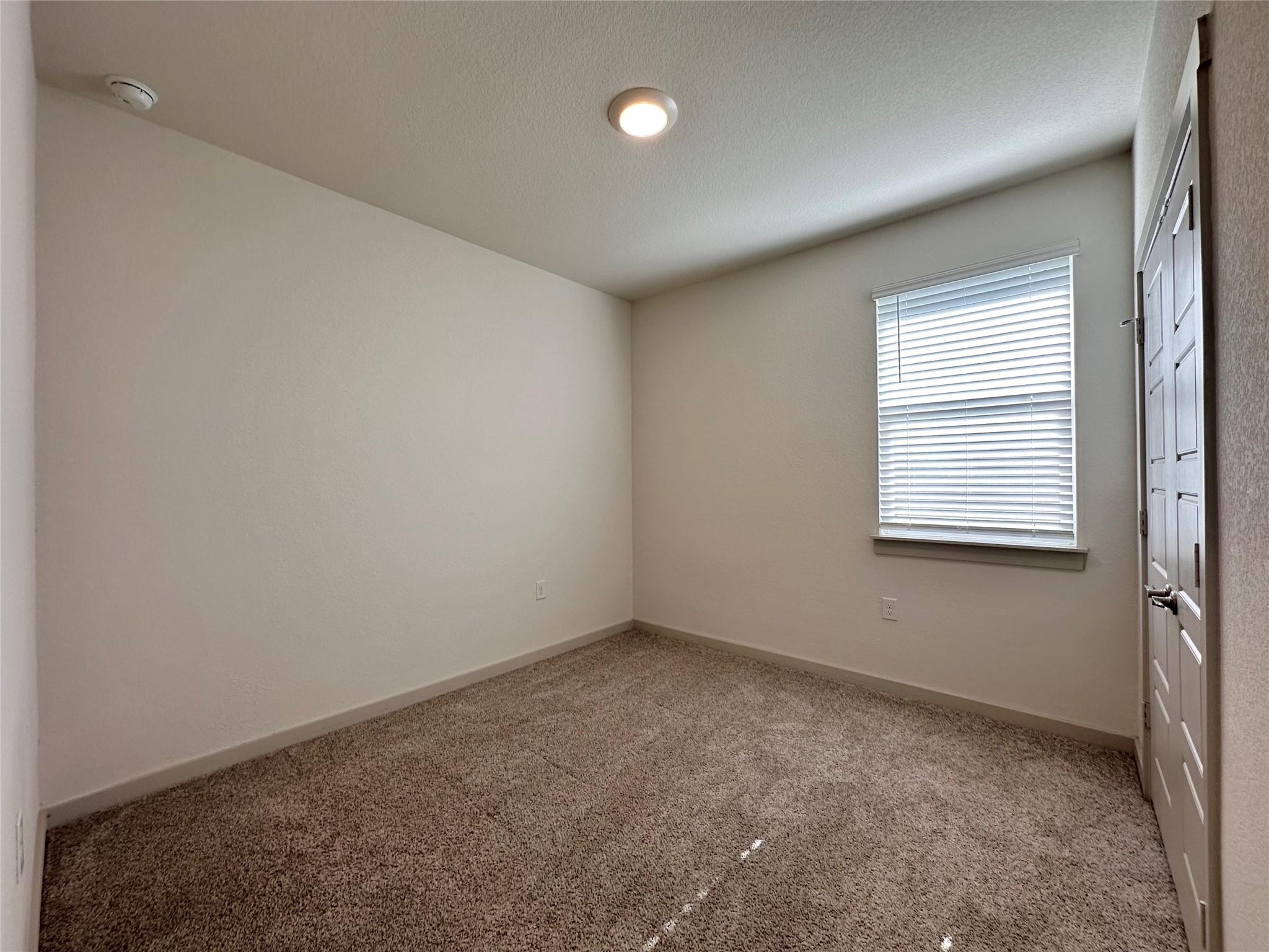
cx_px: 634
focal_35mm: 14
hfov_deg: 102.1
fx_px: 513
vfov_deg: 85.7
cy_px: 476
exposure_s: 1/120
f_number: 2.2
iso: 64
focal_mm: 2.22
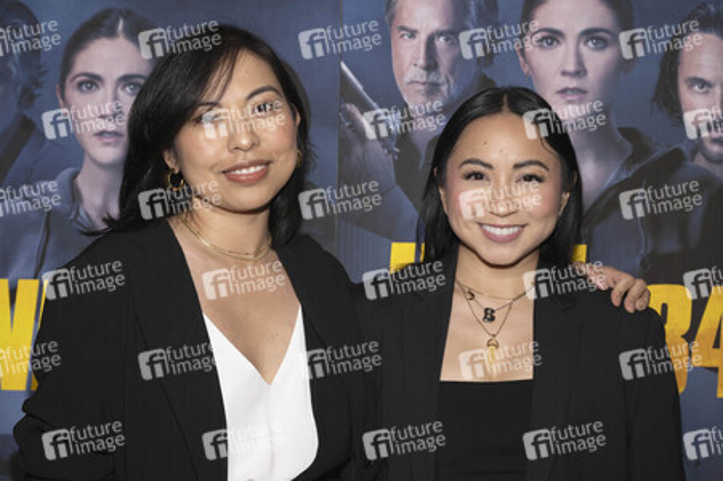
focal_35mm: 68
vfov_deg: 20.0
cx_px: 362
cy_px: 240
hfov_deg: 29.7
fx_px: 1365
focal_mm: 68
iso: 800
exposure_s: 1/200
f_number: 5.6
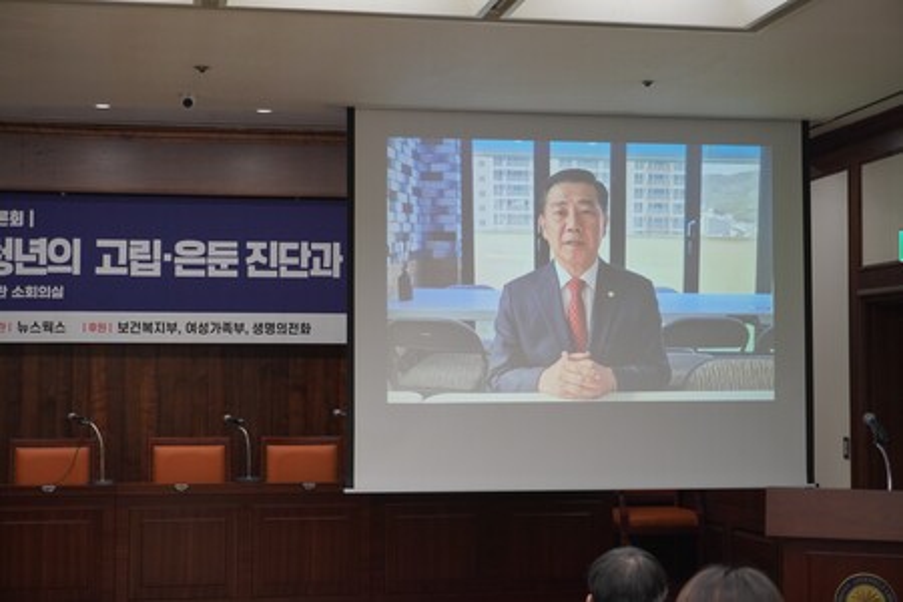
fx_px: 1580
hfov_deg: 31.9
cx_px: 452
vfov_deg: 21.6
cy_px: 301
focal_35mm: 63
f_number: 5.6
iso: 1000
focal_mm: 42
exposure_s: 1/160
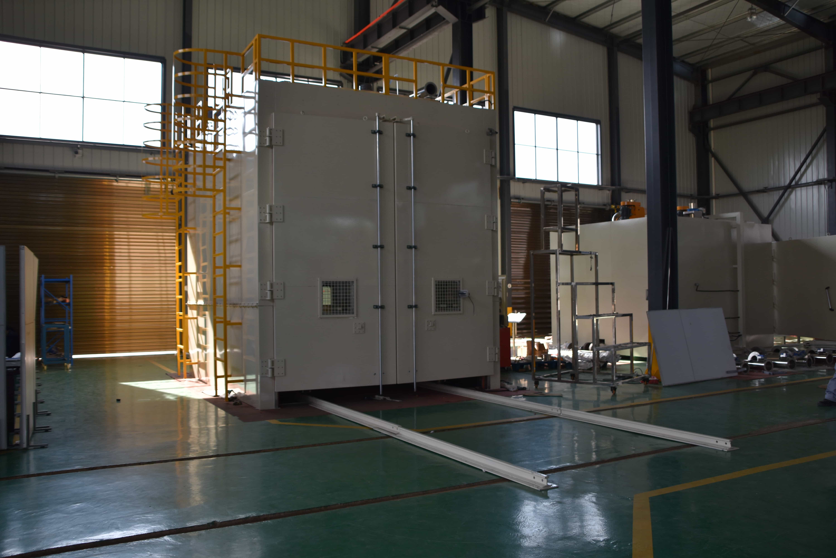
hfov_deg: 61.9
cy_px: 279
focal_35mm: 30
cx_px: 418
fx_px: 697
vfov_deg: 43.6
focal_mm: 20
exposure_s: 1/250
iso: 140
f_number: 3.5
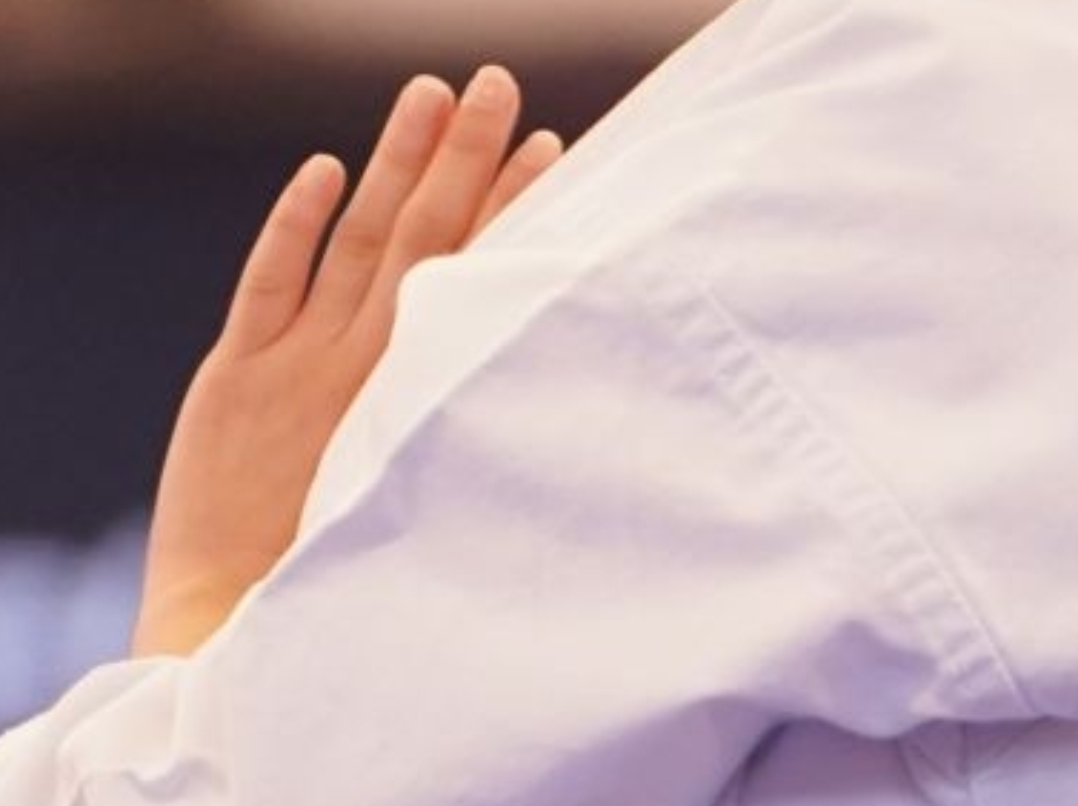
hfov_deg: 1.4
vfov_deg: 1.1
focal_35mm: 1379
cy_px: 346
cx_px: 681
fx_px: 42903
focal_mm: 200
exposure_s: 1/500
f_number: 2.8
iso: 1250
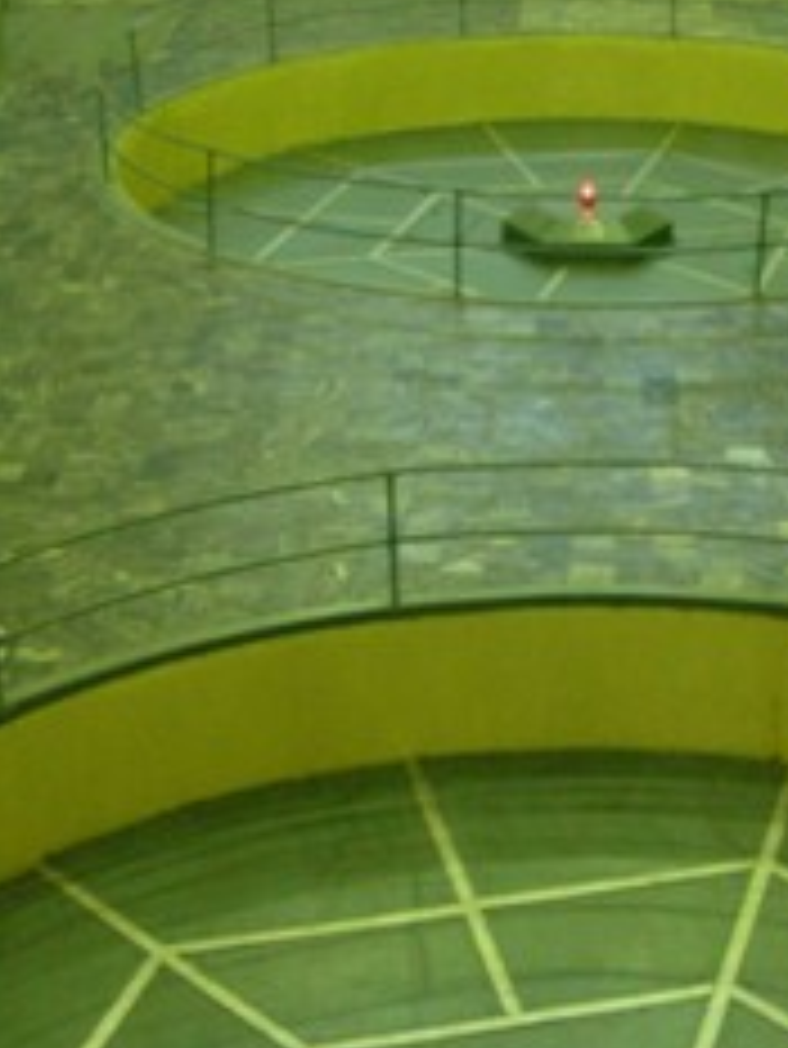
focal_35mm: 75
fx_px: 2274
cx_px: 619
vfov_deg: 25.8
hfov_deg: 19.5
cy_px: 702
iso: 200
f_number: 2.8
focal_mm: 5.8
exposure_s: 1/2.4
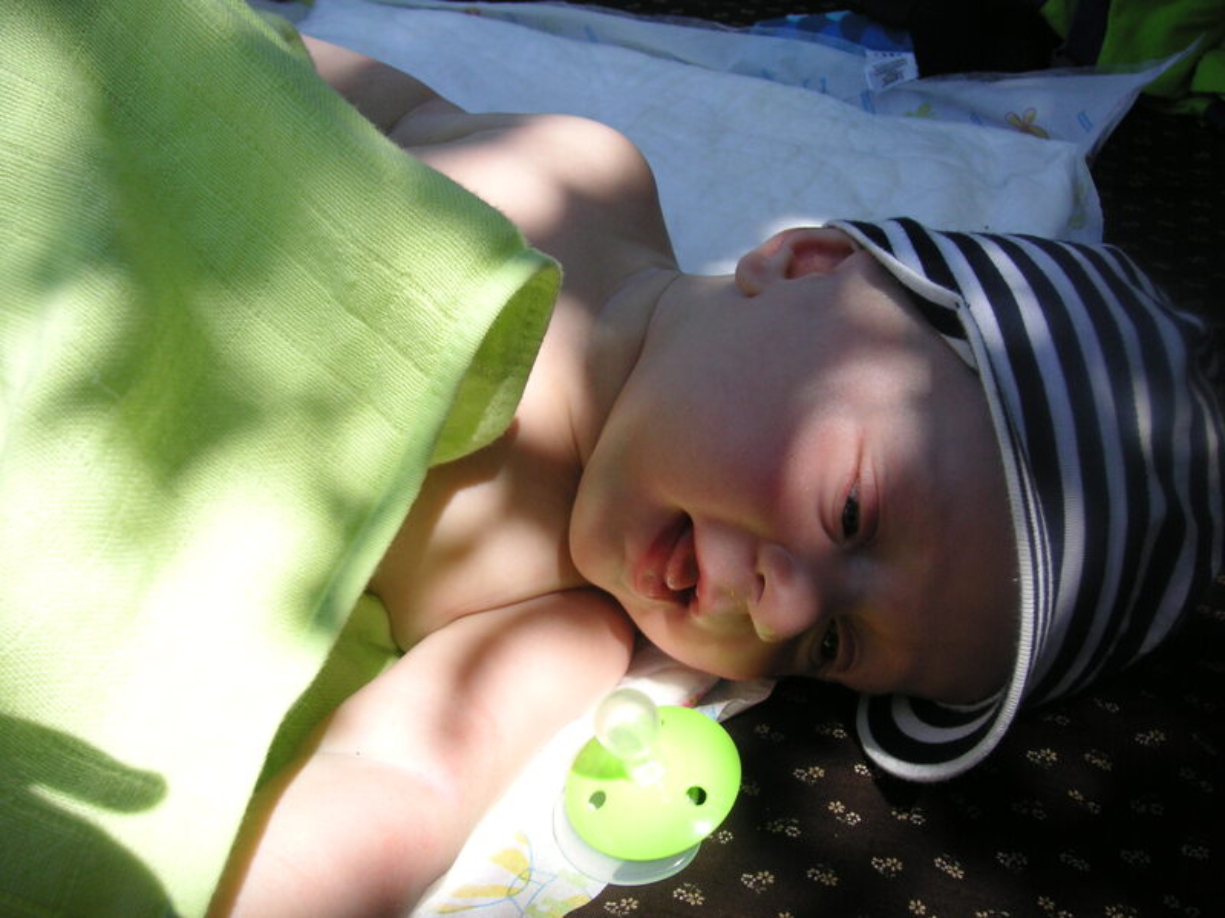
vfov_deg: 38.7
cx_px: 612
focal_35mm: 37
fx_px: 1309
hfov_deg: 50.1
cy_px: 459
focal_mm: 6.1
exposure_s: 1/1000
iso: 50
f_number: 2.8
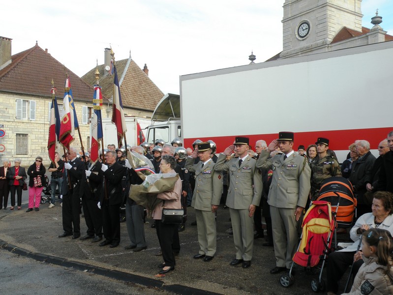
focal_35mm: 33
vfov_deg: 43.0
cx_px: 196
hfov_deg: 55.3
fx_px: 375
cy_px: 148
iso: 64
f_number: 5
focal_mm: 5.8
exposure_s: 1/155
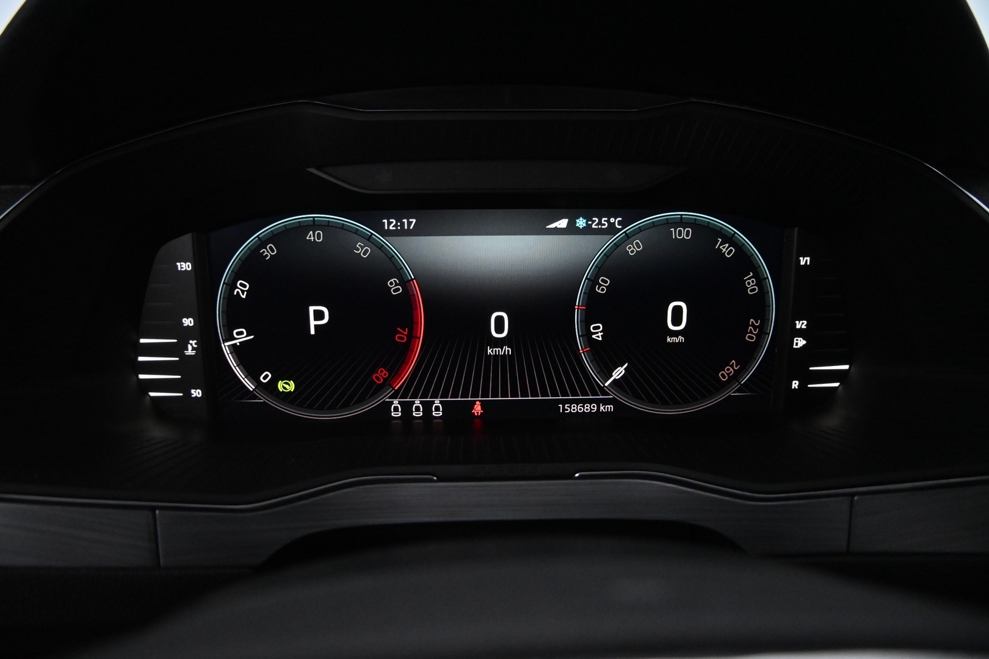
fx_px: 2060
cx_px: 494
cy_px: 330
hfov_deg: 27.0
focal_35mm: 75
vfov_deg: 18.2
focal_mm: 50
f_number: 6.3
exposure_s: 1/100
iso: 5000
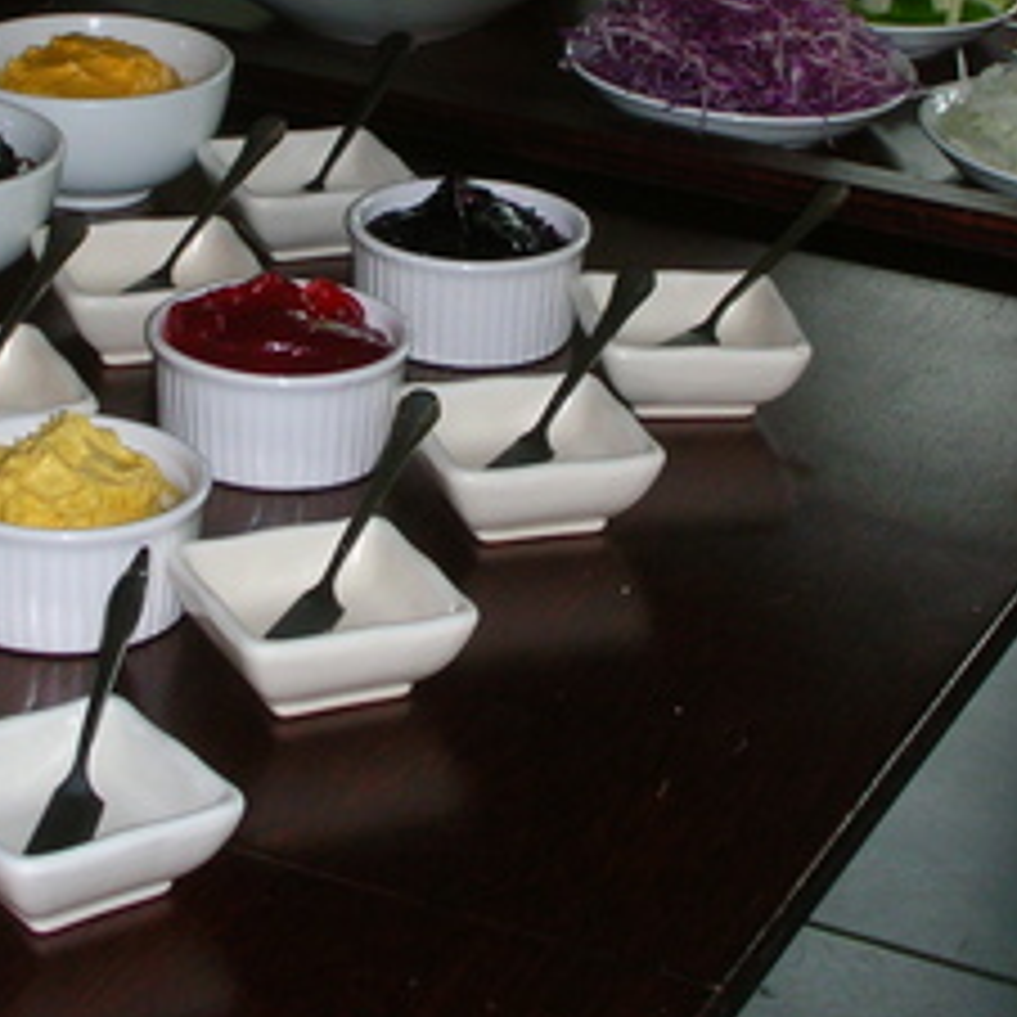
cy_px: 184
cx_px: 306
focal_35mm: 108
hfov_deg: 16.1
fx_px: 3590
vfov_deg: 16.0
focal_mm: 7.7
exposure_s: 1/60.1
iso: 50
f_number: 3.5
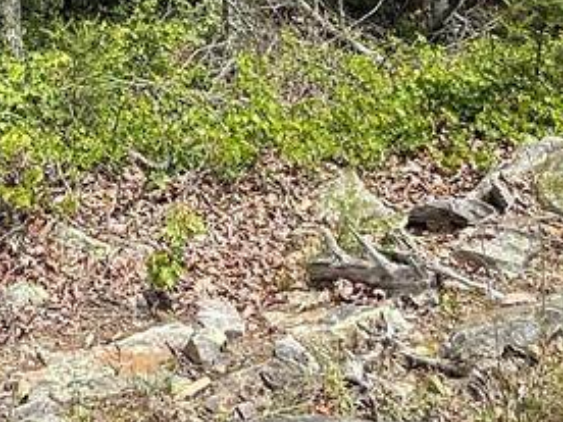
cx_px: 4
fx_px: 846
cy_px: -287
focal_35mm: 52
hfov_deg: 33.7
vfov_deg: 21.2
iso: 50
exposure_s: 1/1001
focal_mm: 2.22
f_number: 2.2
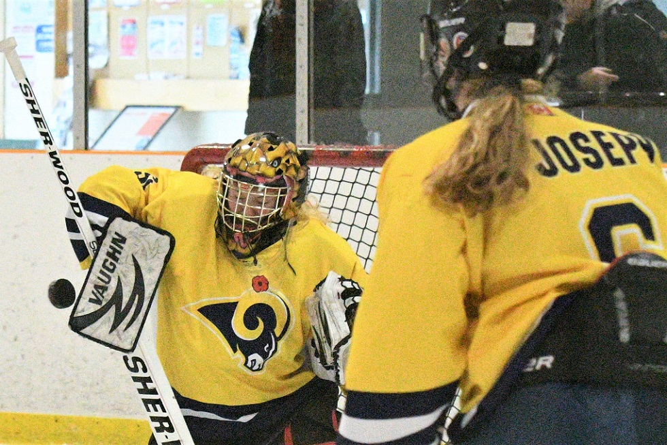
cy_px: 222
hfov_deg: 19.5
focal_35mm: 105
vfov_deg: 13.0
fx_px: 1945
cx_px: 334
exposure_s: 1/1000
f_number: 5.6
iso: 20000
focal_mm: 70
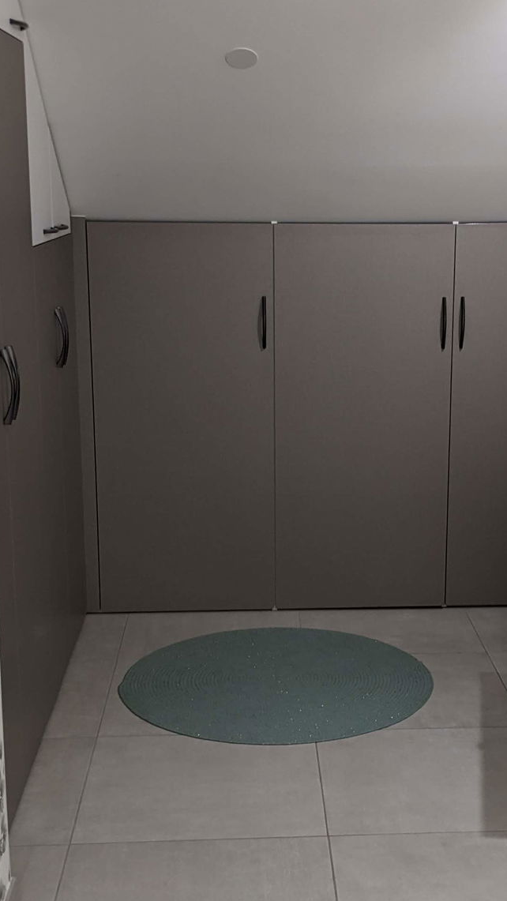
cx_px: 346
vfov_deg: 37.8
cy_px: 500
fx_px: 1314
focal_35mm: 55
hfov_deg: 21.7
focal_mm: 4.38
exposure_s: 1/25
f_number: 1.73
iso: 64
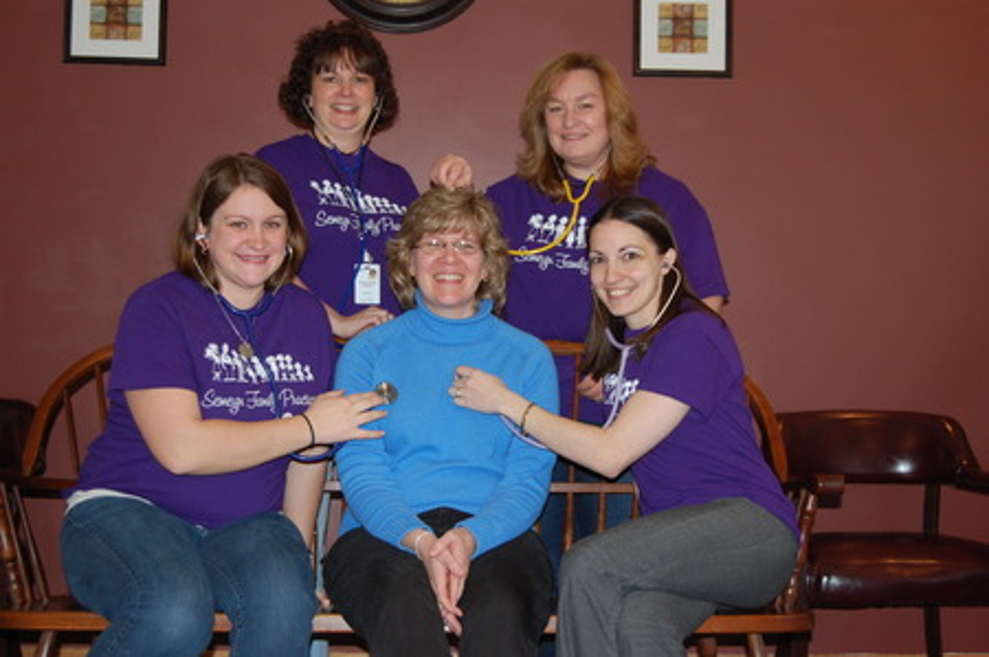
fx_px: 1400
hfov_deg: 38.9
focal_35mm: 51
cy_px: 328
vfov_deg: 26.4
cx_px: 494
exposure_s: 1/60
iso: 400
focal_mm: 34
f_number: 4.5
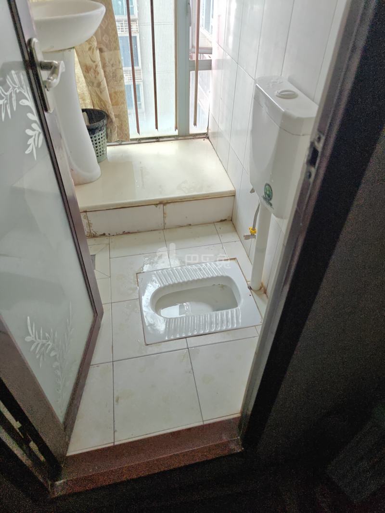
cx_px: 192
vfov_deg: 73.9
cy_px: 256
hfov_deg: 58.9
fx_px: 341
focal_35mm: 23
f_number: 1.6
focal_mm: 6.06
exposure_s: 1/500
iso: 400
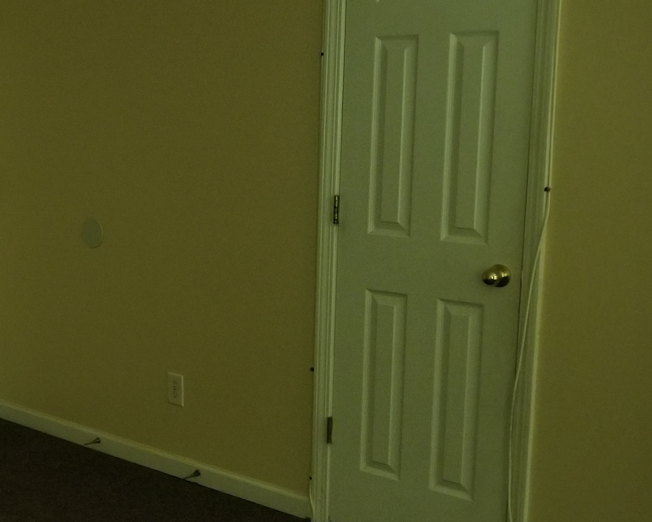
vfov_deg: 25.3
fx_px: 1158
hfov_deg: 28.4
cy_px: 327
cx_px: -77
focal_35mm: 60
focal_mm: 4.25
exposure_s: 1/10
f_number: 1.7
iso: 400
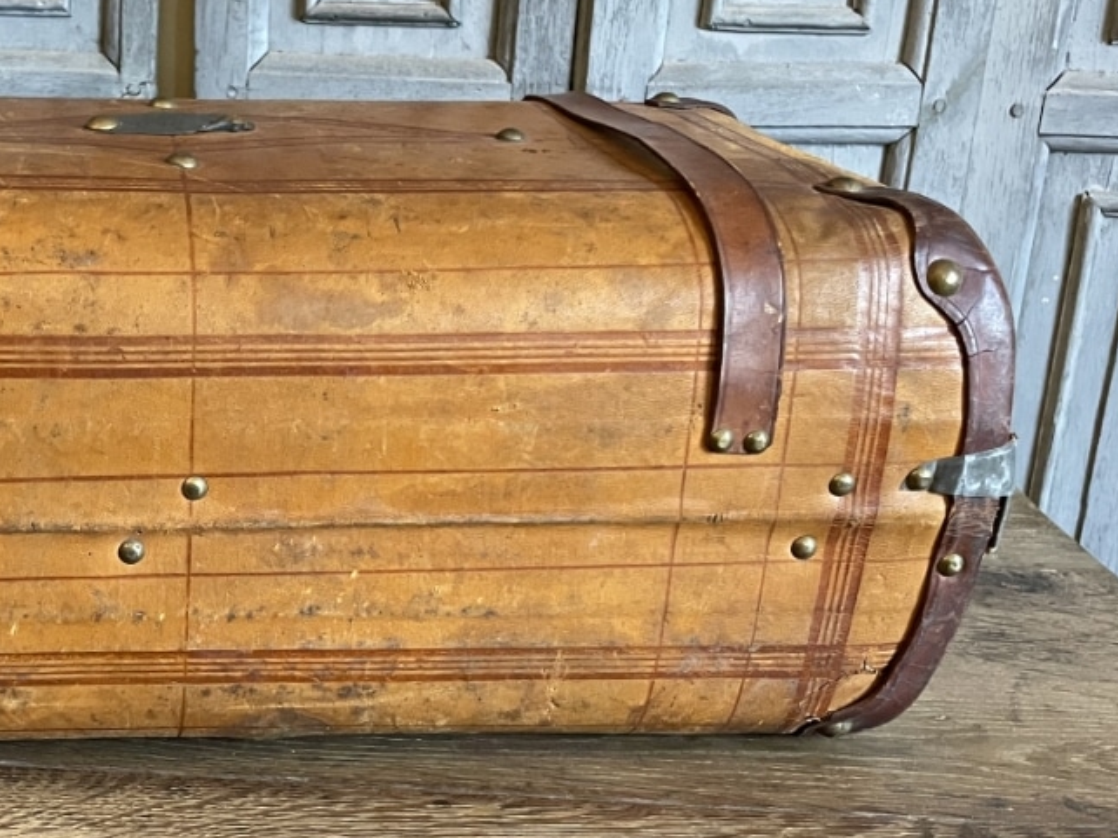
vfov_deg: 29.6
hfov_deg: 37.1
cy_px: 511
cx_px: 173
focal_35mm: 49
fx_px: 1582
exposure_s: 1/50
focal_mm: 4.2
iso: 400
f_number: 1.6
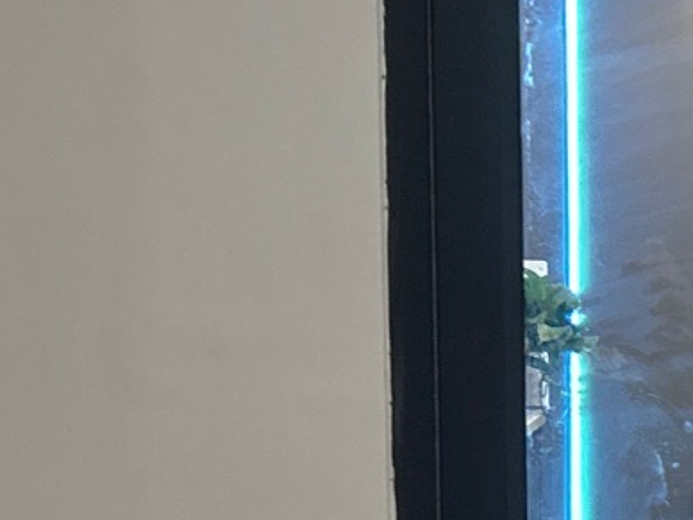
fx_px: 2683
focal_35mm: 134
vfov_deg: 10.9
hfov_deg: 12.7
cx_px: 1420
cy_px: 543
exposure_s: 1/50
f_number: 1.5
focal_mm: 5.7
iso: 250
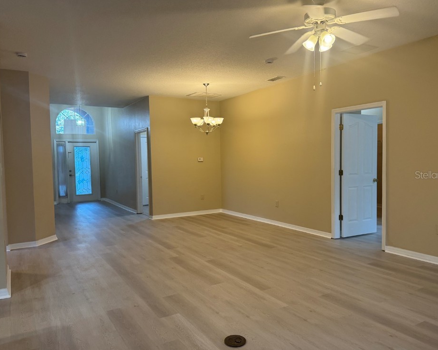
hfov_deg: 66.0
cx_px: 217
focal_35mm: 26
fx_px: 337
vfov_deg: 54.9
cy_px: 175
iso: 160
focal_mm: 6.76
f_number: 1.78
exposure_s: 1/60
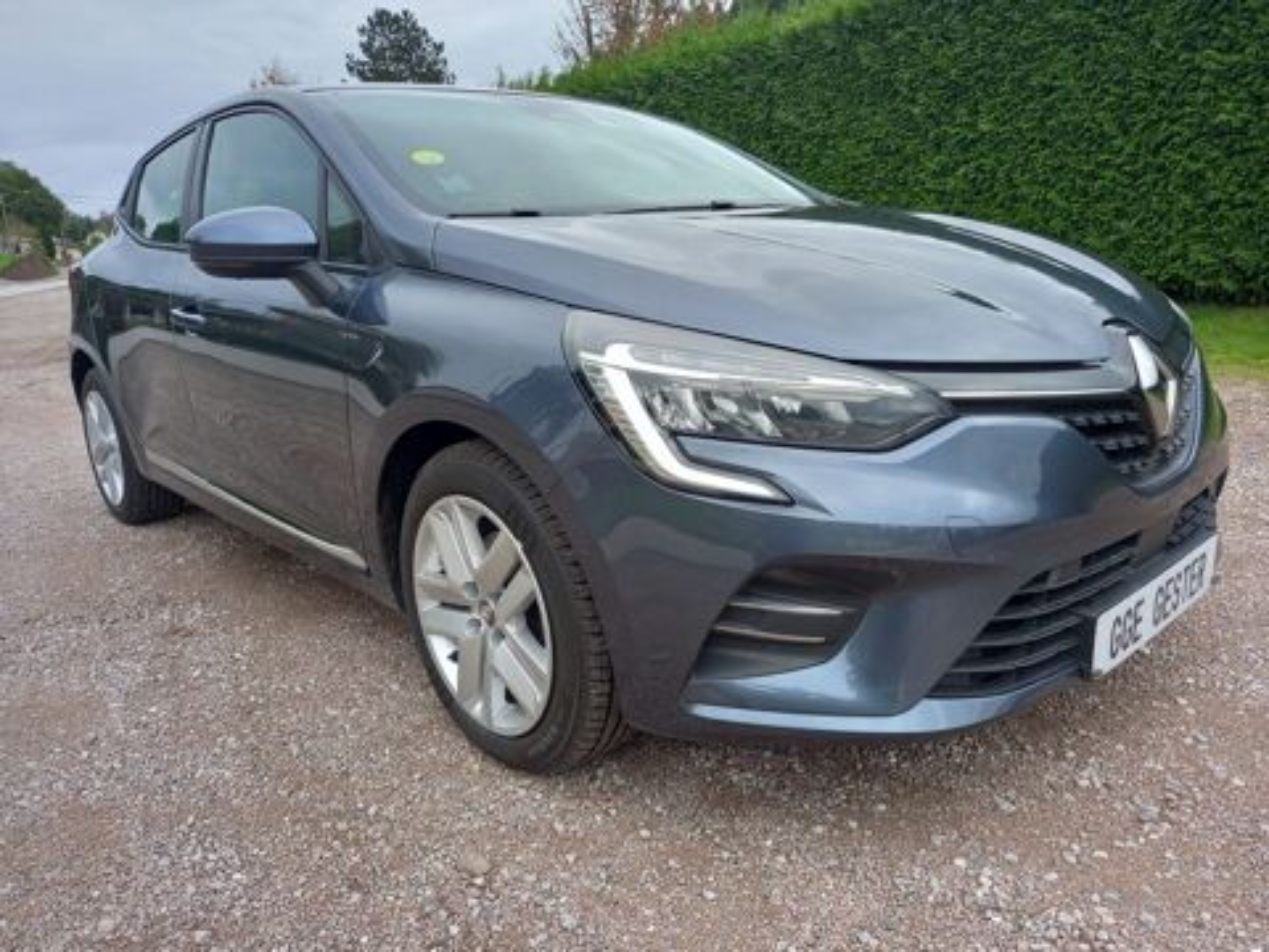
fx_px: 916
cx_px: 634
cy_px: 476
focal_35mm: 25
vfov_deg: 54.9
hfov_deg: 69.4
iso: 25
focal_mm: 4.6
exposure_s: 1/149
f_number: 2
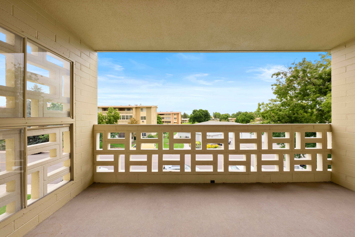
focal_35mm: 13
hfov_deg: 108.3
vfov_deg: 85.5
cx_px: 178
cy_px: 118
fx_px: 128
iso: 500
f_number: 9
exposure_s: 1/100
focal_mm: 13
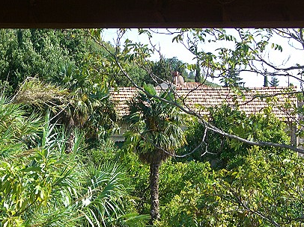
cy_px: 136
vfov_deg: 12.0
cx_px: 87
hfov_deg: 16.0
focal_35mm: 123
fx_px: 1080
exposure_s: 1/200
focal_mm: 16.3
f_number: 4.3
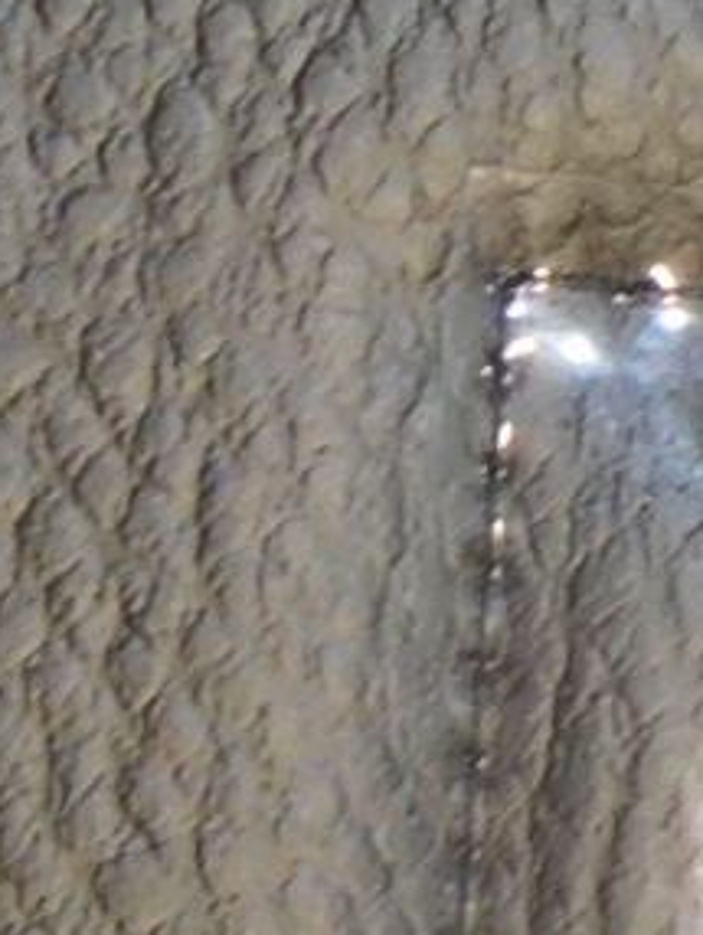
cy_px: 358
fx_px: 7057
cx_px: 2063
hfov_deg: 5.4
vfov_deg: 7.6
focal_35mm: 261
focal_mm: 7.1
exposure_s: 1/30
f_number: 3.6
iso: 360
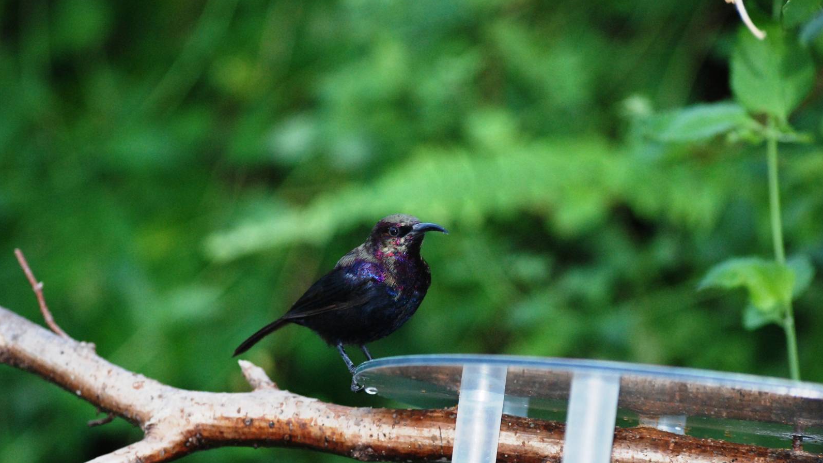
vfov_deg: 5.1
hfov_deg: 9.1
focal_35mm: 237
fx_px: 5172
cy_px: 265
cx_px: 412
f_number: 5
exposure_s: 1/60
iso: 1000
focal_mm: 150
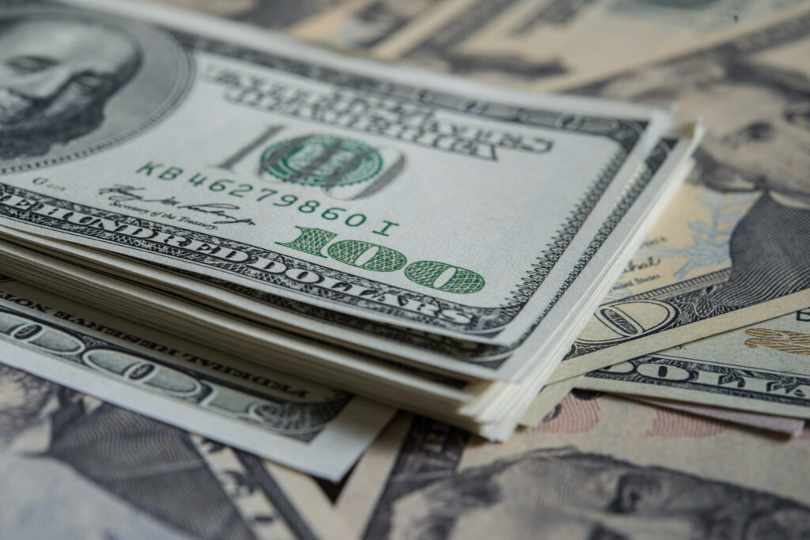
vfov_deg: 22.6
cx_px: 405
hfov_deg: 33.4
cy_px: 270
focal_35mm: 60
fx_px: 1350
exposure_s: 1/100
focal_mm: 60
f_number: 11
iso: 160
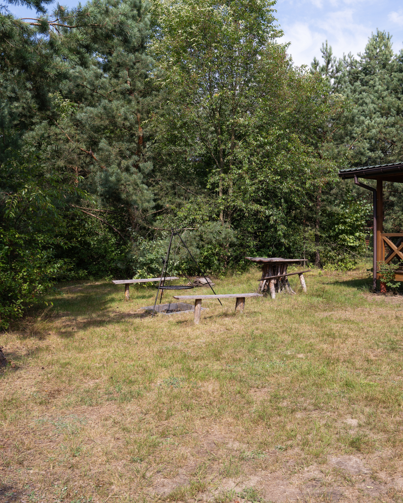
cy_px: 251
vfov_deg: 52.8
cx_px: 247
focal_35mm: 34
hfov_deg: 43.1
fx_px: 507
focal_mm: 24
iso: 100
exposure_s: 1/125
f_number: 8
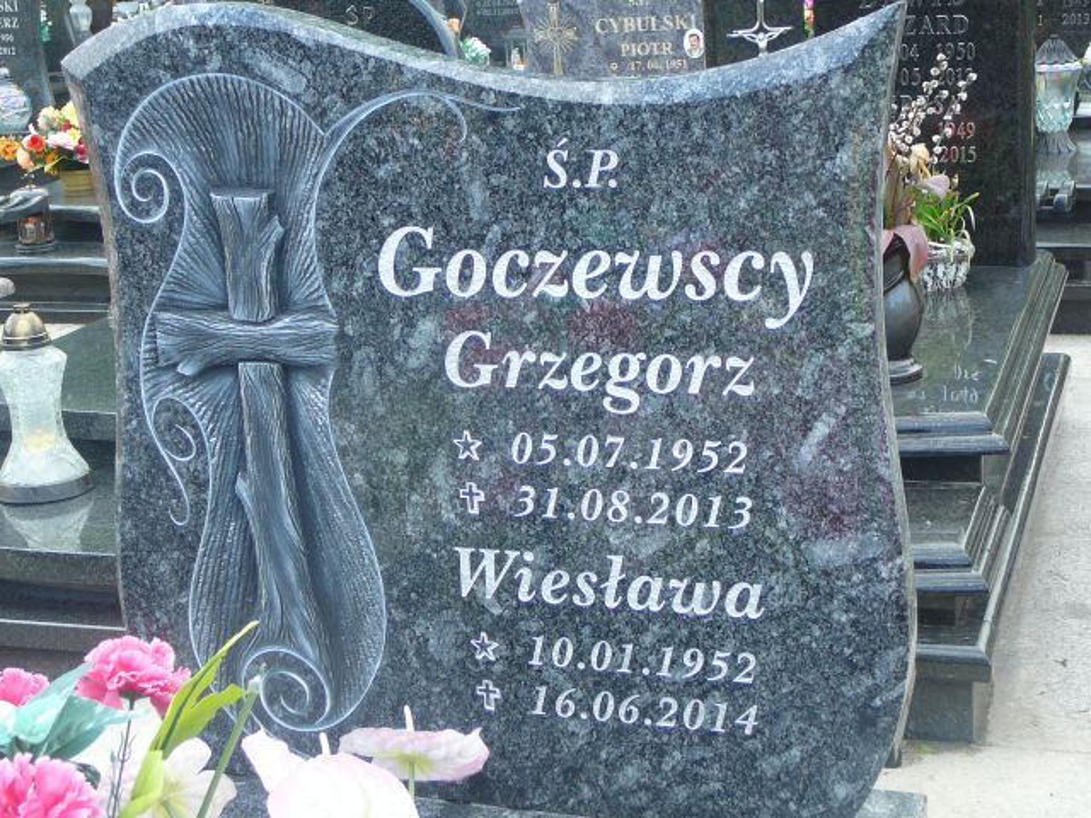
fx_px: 1860
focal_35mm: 59
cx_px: 546
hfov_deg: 32.7
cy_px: 409
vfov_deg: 24.8
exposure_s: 1/100
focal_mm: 8.7
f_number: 3.5
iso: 80
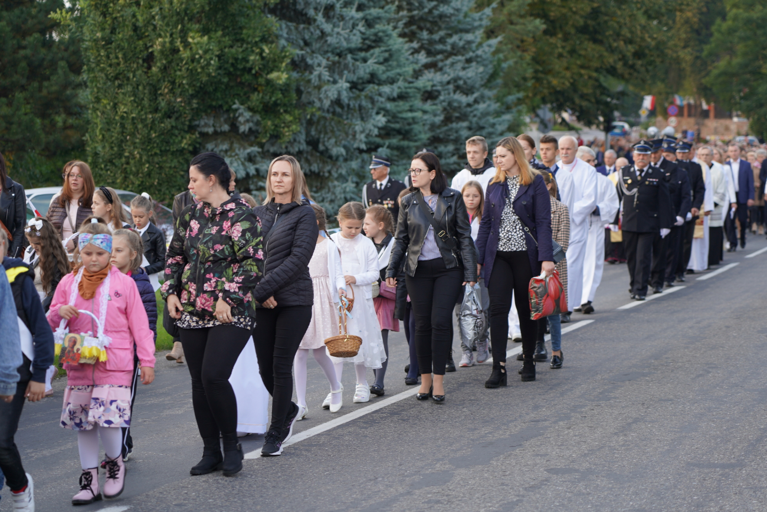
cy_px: 256
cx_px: 384
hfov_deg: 19.5
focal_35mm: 105
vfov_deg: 13.0
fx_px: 2237
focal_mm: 105
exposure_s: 1/160
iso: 200
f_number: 4
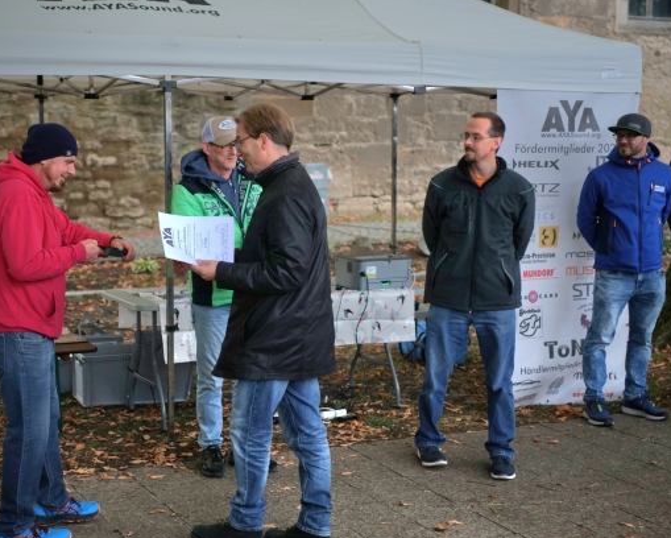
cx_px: 243
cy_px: 281
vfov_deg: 26.3
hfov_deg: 32.3
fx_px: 1153
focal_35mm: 58
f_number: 2.8
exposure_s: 1/100
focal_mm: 45
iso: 800
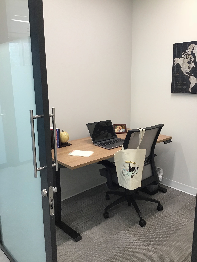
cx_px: 98
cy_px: 131
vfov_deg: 58.4
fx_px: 235
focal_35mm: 31
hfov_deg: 45.4
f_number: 2.4
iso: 64
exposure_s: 1/30
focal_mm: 3.3
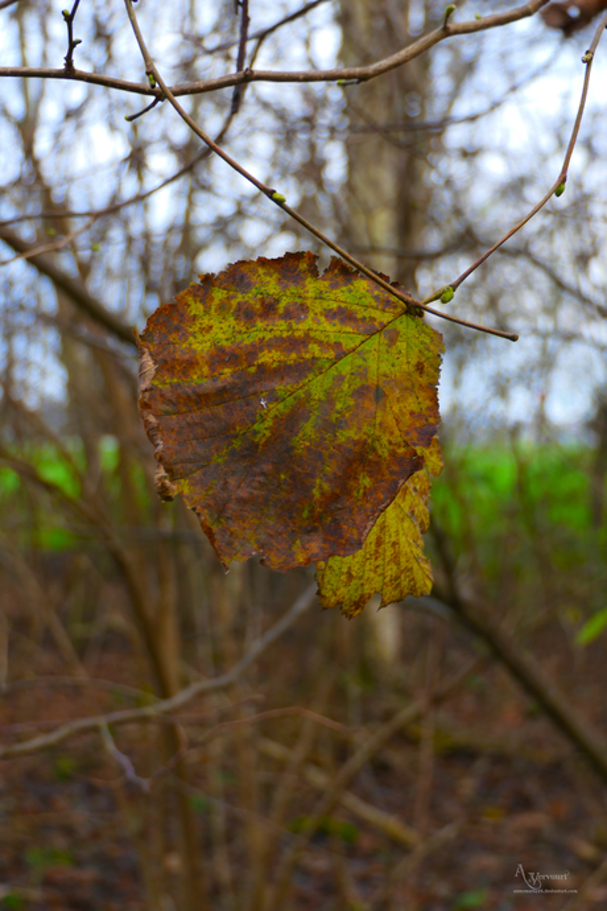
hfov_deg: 20.9
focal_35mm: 65
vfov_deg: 31.0
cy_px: 456
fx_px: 1644
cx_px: 304
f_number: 3.8
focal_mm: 23.8
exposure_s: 1/80
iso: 160
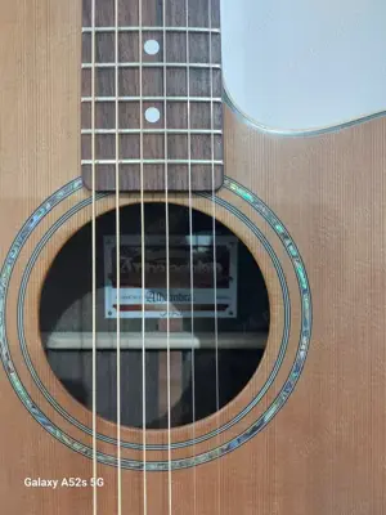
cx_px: 193
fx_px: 372
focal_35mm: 25
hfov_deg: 54.9
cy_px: 258
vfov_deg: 69.4
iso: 640
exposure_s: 1/25
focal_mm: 5.23
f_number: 1.8
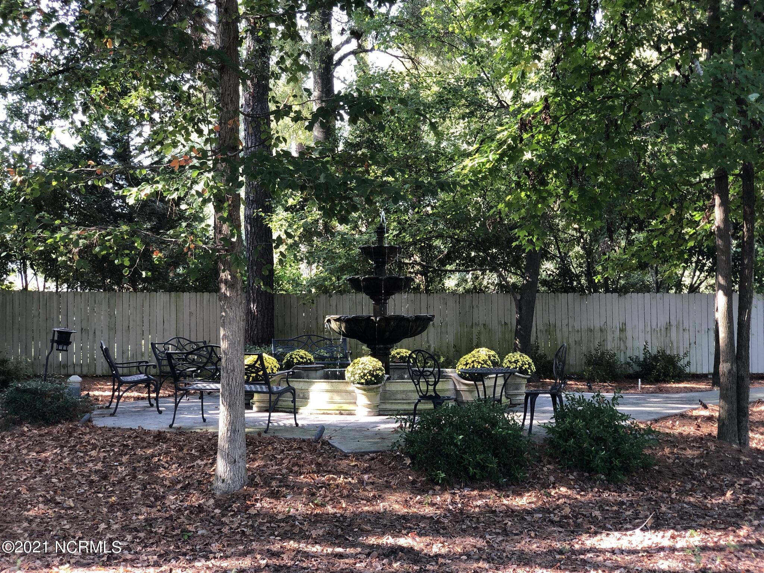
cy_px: 286
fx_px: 1148
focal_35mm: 52
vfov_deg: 28.0
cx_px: 382
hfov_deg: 36.8
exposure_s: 1/60
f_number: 2.4
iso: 40
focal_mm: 6
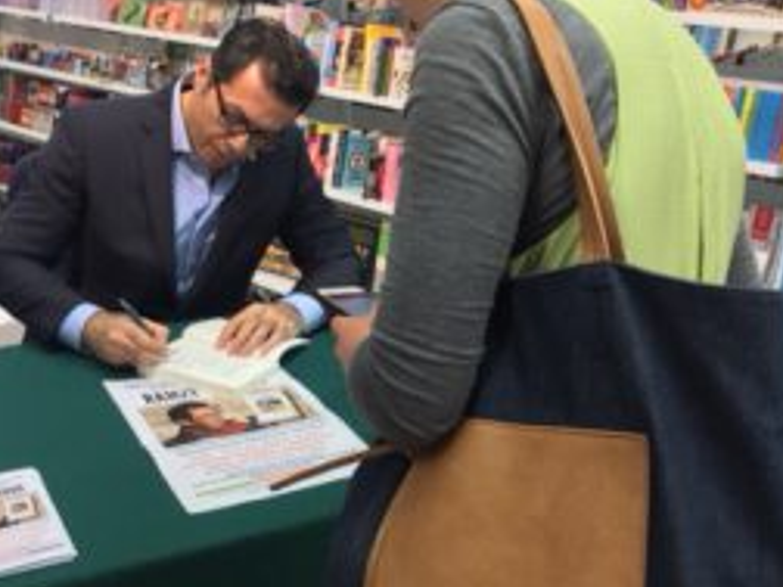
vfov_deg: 33.6
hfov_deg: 43.7
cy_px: 280
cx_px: 328
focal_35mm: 43
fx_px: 973
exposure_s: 1/33
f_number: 2.2
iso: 40
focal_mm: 4.15
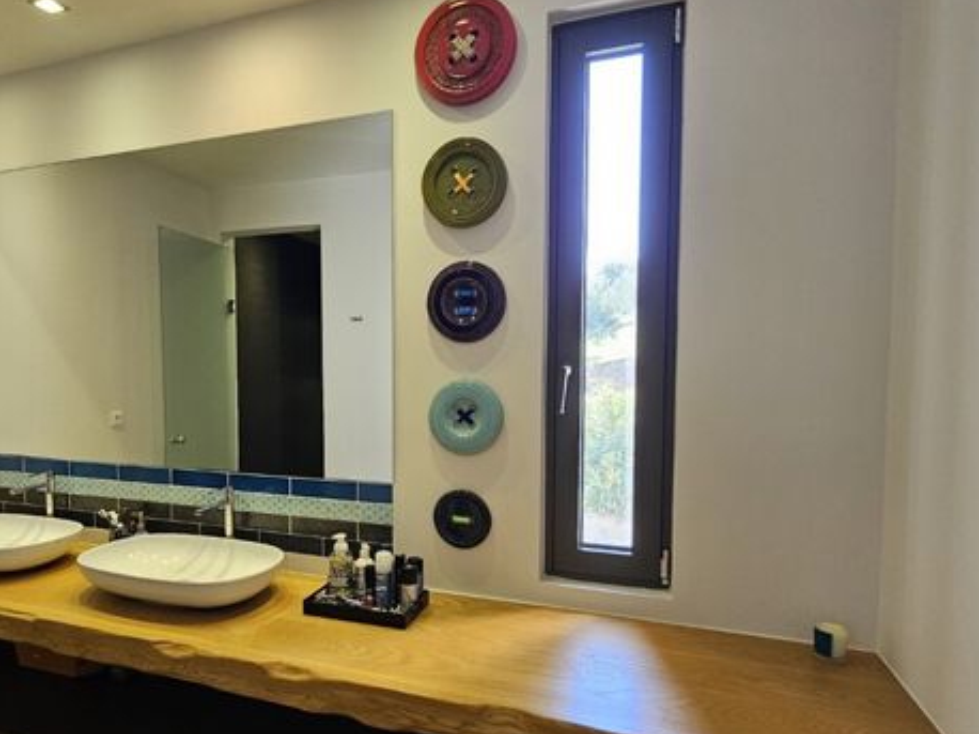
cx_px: 407
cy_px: 400
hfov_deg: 81.1
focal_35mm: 20
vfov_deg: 65.8
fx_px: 565
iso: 250
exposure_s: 1/50
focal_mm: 2.2
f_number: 2.2
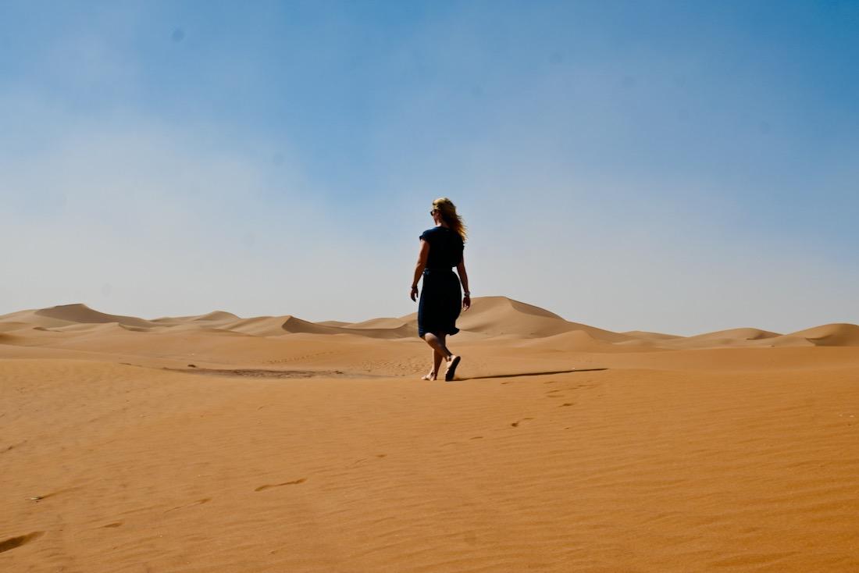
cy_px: 286
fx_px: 895
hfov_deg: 51.3
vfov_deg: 35.5
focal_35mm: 38
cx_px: 430
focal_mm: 25
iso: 100
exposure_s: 1/640
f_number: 9
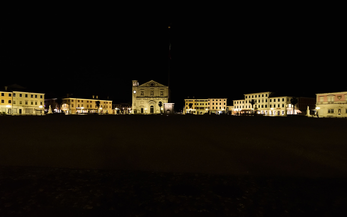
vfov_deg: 65.0
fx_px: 170
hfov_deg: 91.1
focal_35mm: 18
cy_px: 110
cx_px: 172
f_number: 2.8
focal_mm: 17
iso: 5000
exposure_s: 1/100
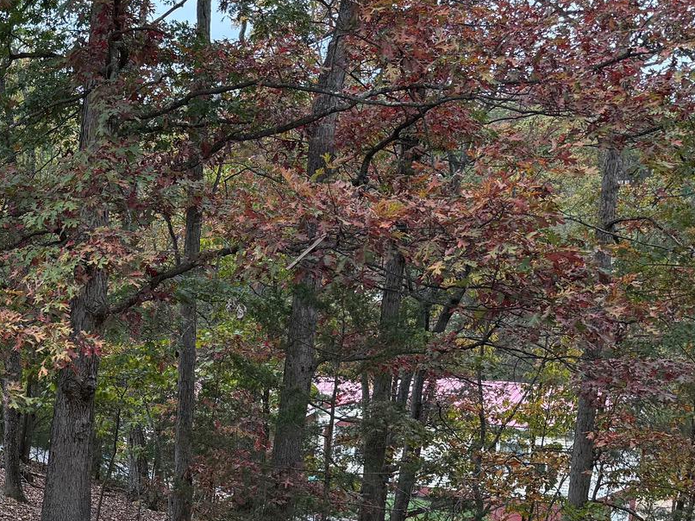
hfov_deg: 28.3
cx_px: -105
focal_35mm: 61
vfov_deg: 23.7
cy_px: 404
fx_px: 1224
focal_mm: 6.76
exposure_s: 1/126
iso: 125
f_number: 1.78
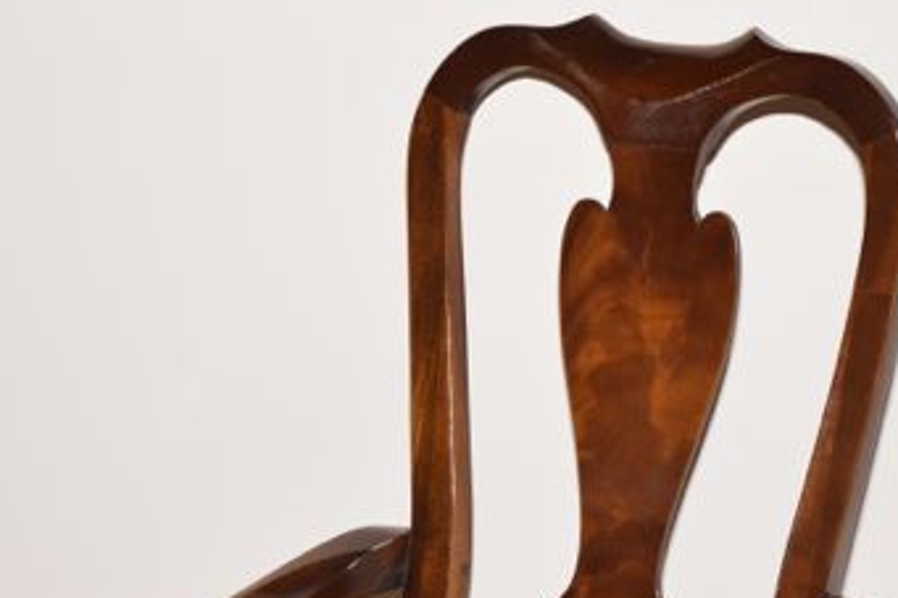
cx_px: 600
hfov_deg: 13.2
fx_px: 3863
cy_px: 436
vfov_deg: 8.8
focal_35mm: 155
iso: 800
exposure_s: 1/125
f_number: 5.6
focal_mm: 55
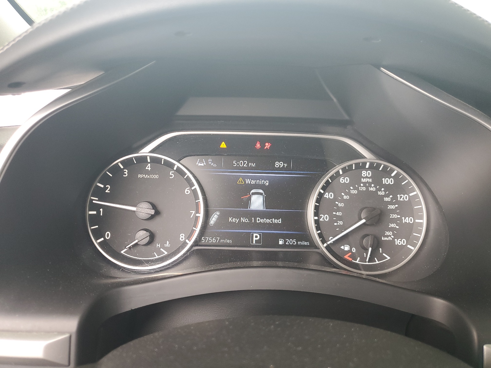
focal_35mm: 26
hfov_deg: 67.3
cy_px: 184
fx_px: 369
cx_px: 246
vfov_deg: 53.1
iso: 85
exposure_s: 1/60.2
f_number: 1.5
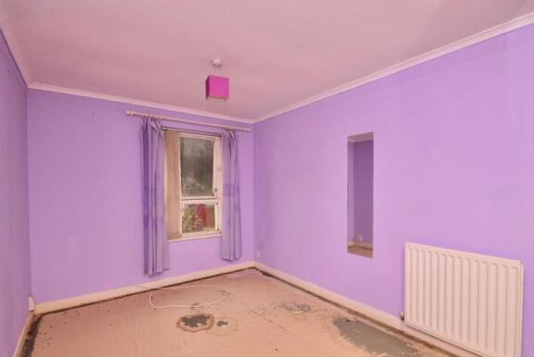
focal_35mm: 17
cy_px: 195
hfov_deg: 93.2
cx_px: 281
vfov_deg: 70.4
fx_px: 252
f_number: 9
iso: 800
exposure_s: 1/80
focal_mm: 10
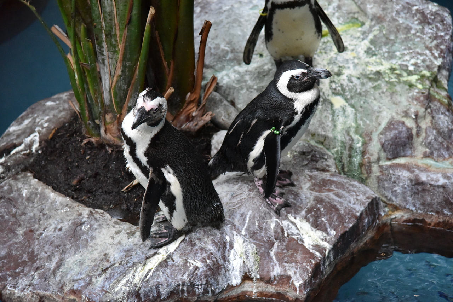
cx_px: 226
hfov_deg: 17.1
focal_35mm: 120
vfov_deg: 11.4
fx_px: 1510
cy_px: 151
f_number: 4
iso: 8000
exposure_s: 1/250
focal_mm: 120
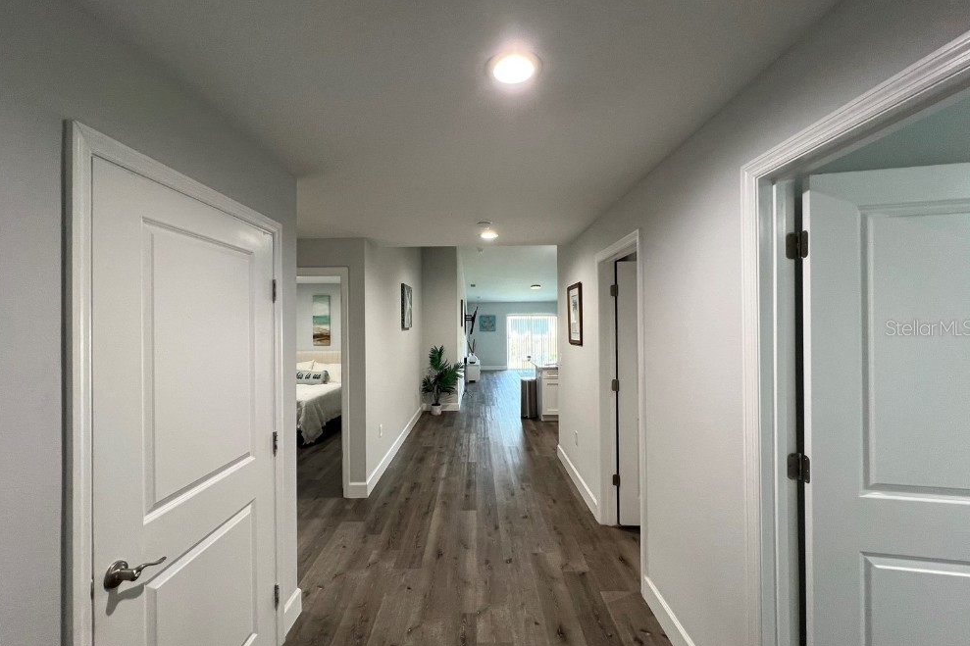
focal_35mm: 14
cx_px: 476
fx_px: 377
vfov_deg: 81.2
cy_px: 327
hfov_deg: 104.3
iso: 160
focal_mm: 1.57
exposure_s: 1/60
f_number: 1.8
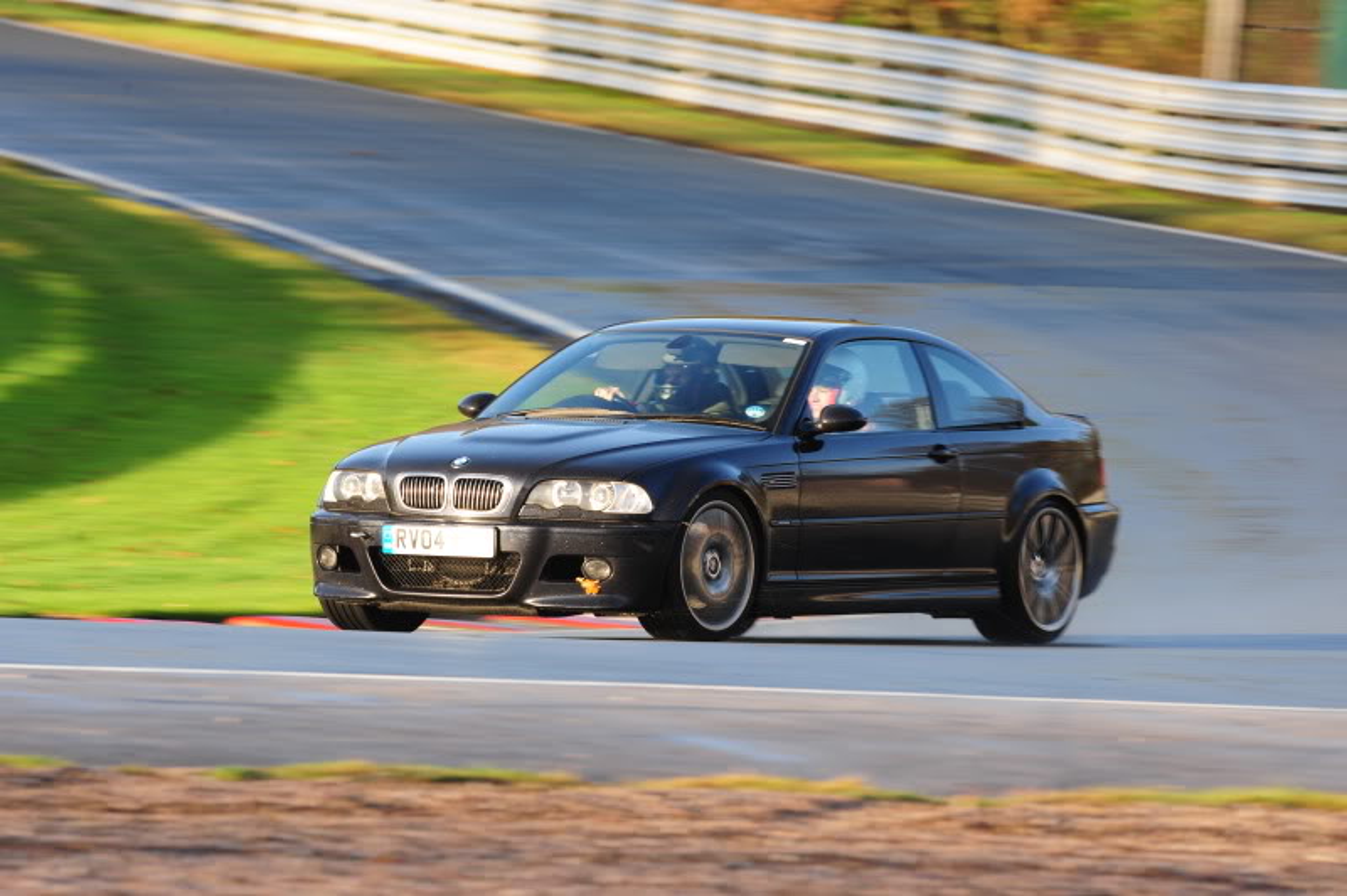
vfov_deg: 4.6
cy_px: 448
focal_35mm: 300
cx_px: 674
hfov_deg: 6.9
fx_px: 11215
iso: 200
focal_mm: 300
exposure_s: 1/80
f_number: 8
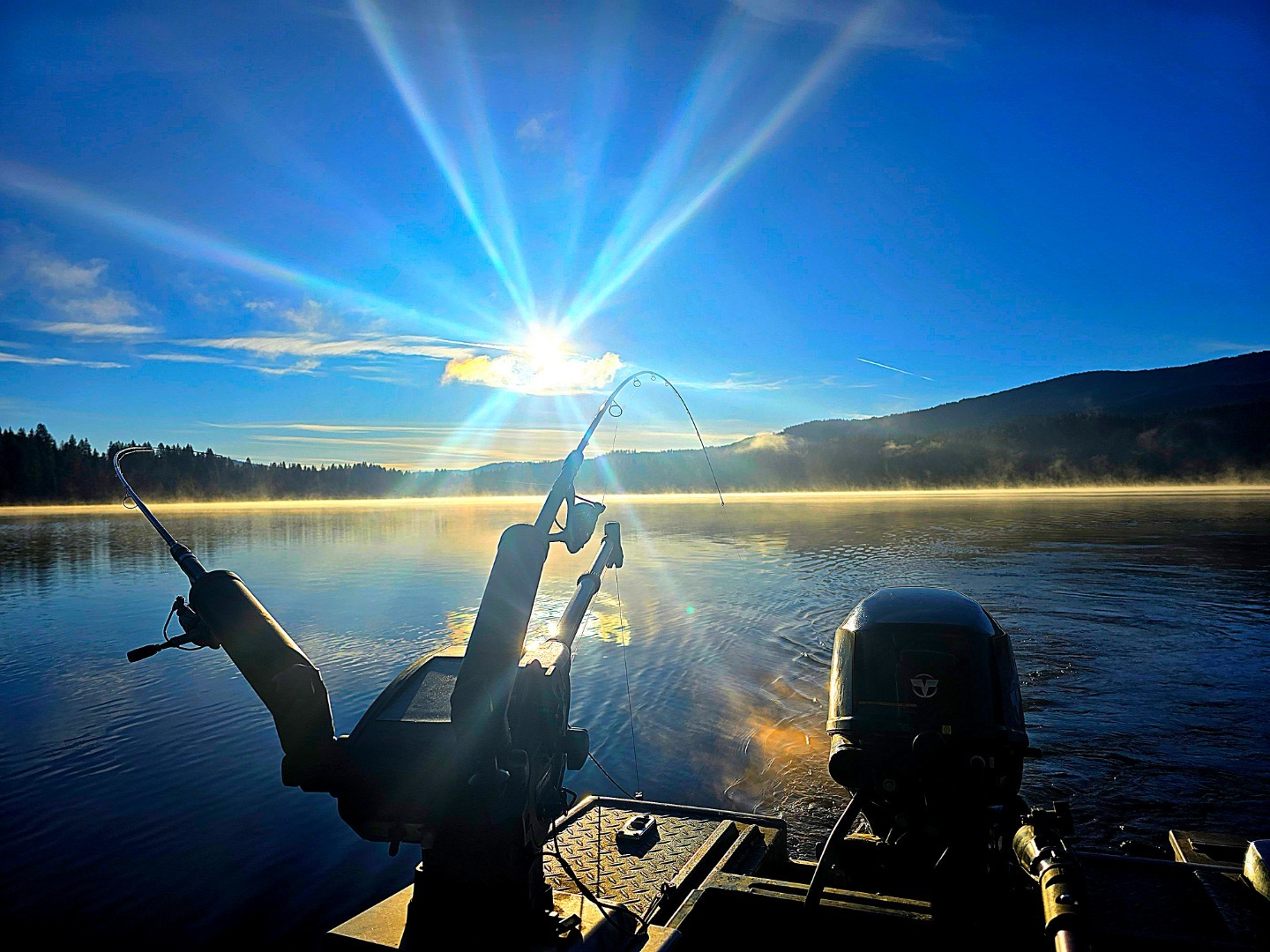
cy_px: 476
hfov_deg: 73.9
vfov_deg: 58.9
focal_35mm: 23
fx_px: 844
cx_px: 635
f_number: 1.7
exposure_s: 1/3333
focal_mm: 6.3
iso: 12
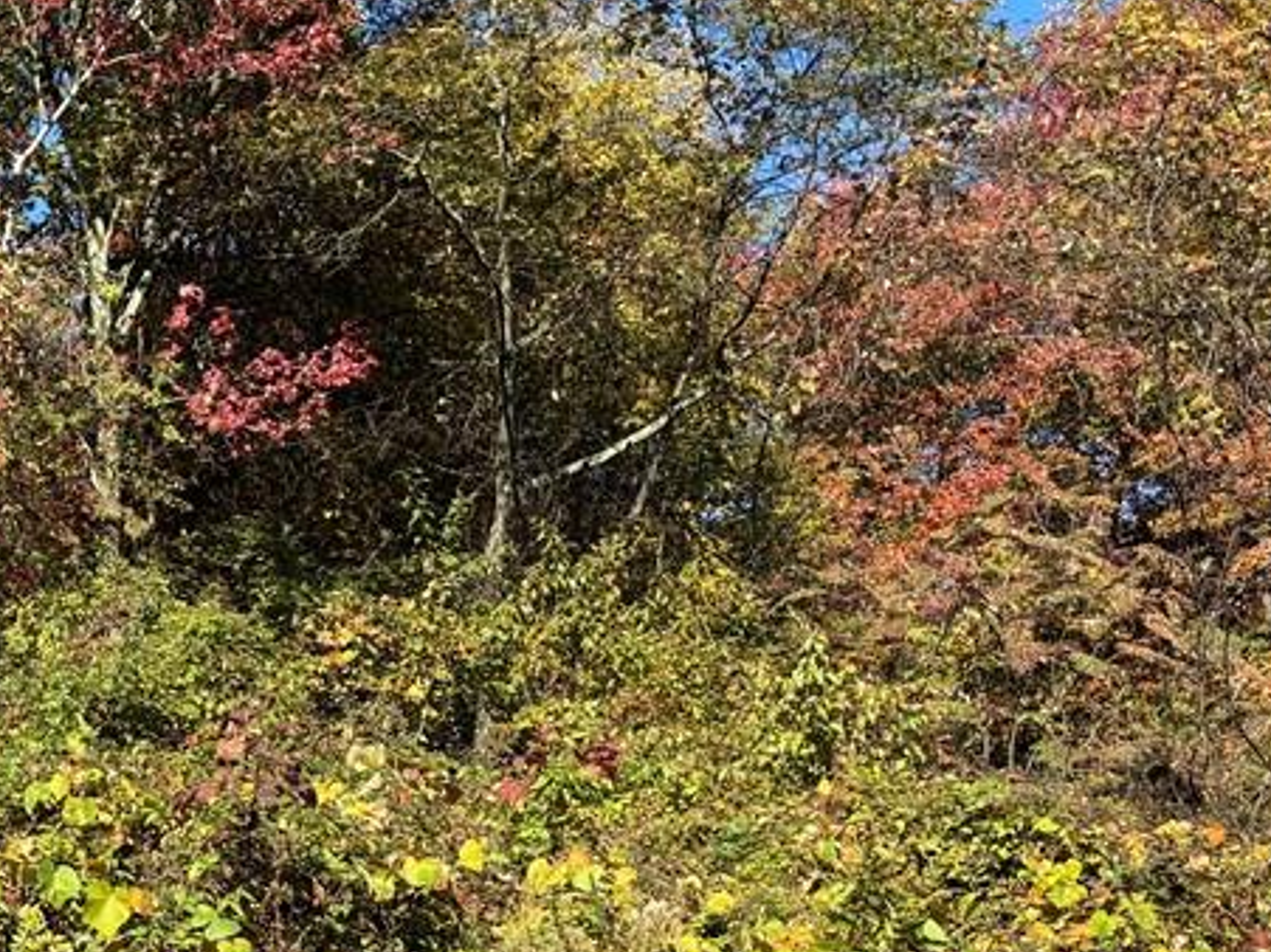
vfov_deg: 24.5
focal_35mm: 59
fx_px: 2166
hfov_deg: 29.5
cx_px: -130
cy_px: 724
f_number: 1.6
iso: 50
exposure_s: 1/1328
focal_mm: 5.96
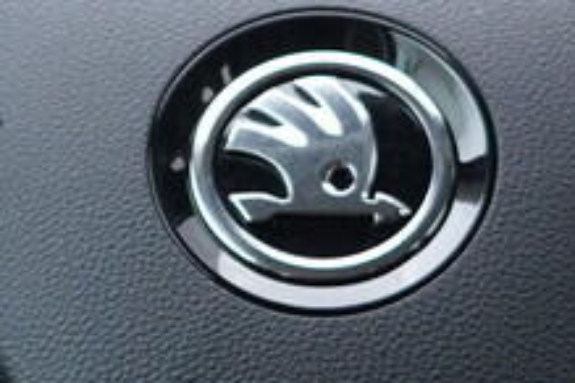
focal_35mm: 237
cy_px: 189
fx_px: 3785
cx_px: 357
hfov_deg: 8.7
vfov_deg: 5.8
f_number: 2.8
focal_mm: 24
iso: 250
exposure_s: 1/40
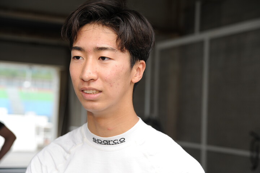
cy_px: 86
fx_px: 506
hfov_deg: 28.8
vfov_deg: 19.5
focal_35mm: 70
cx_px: 130
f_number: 4.8
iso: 200
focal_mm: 70
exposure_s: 1/90
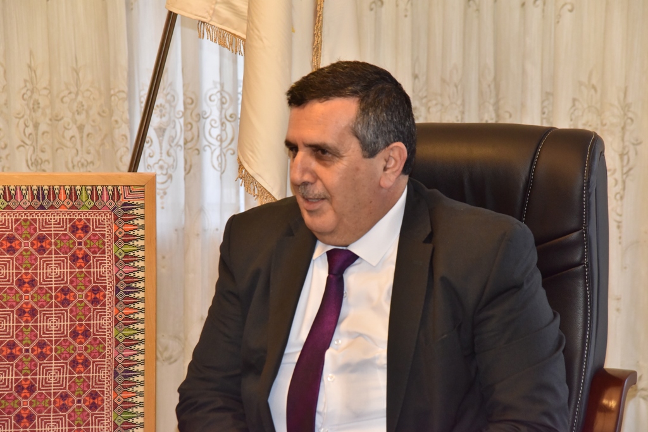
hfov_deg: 17.1
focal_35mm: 120
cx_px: 324
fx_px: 2160
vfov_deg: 11.4
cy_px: 216
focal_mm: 120
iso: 2500
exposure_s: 1/200
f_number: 6.3
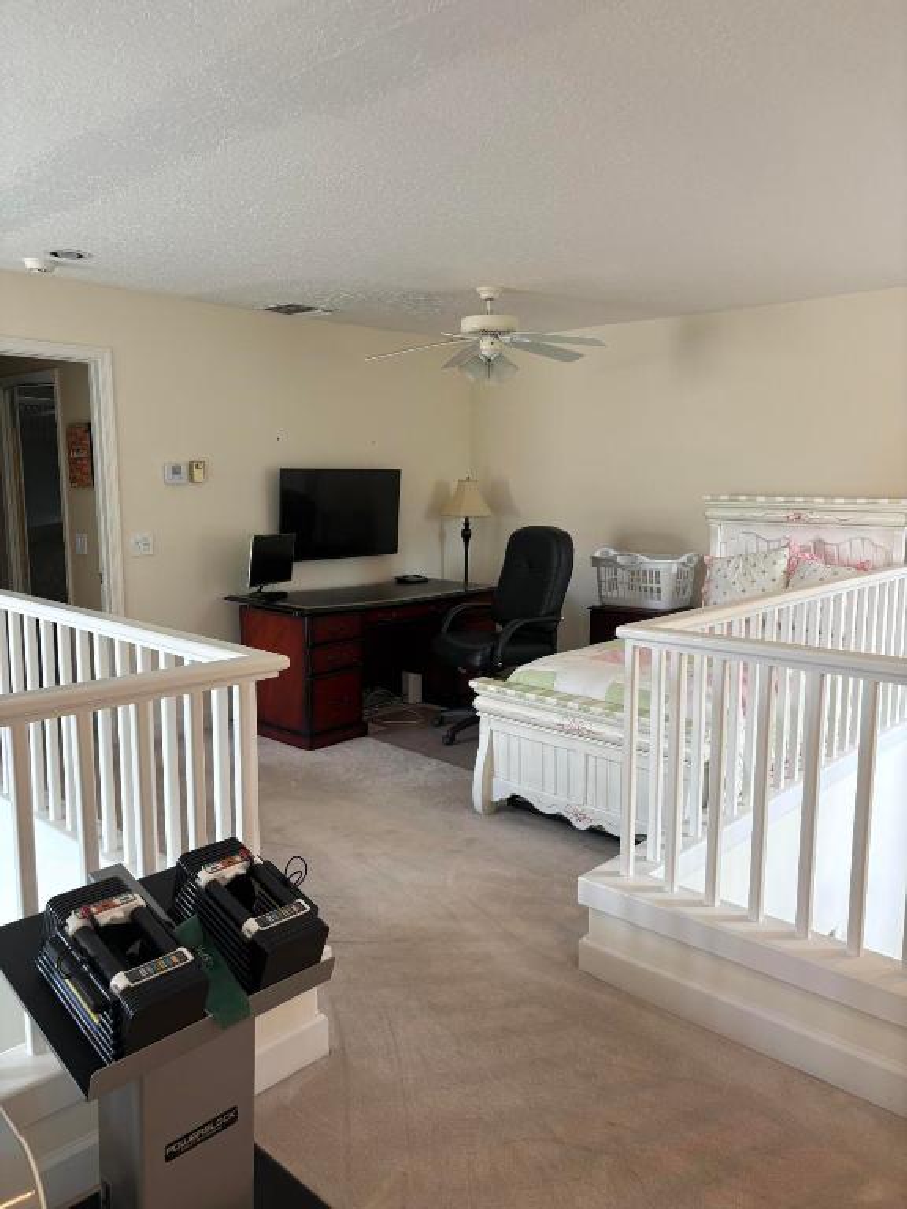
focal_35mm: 26
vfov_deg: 67.3
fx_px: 908
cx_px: 454
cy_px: 604
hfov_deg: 53.1
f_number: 1.6
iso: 125
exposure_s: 1/60
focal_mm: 5.96
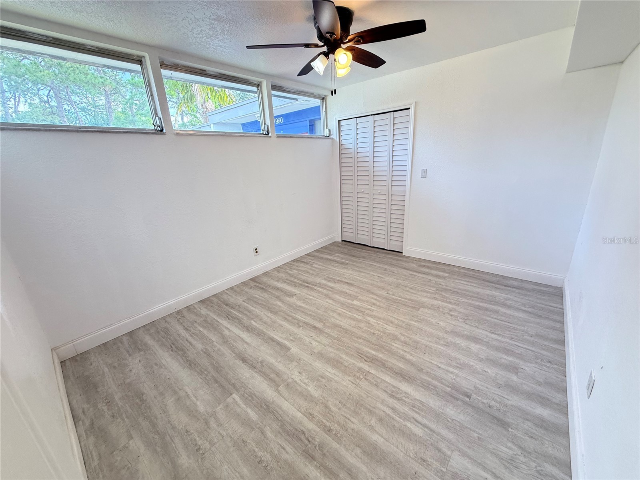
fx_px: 259
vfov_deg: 85.7
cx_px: 320
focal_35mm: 14
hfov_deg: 102.1
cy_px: 240
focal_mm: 2.22
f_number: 2.2
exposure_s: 1/120
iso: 200
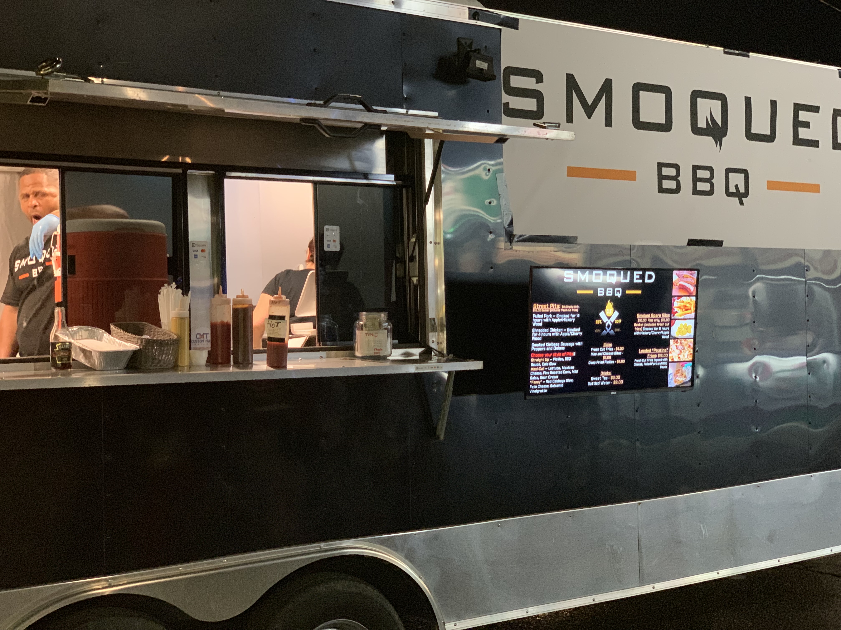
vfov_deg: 28.0
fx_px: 1263
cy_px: 315
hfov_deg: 36.8
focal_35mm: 52
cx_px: 420
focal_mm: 6
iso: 500
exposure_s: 1/40
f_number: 2.4
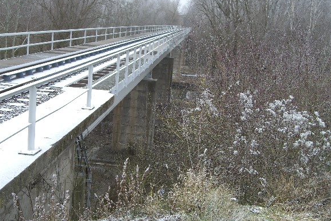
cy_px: 110
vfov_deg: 22.6
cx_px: 166
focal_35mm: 60
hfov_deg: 33.4
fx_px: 552
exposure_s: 1/100
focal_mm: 11.8
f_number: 3.6
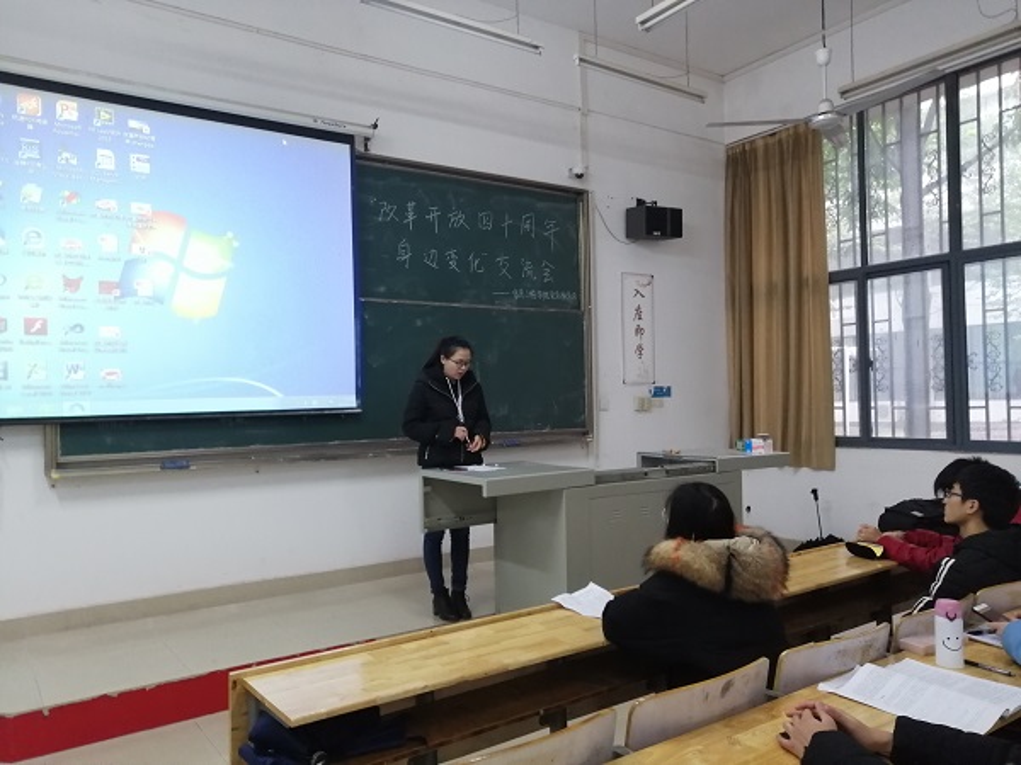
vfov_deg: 51.4
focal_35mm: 27
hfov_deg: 65.3
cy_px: 382
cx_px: 510
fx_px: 796
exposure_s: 1/33.3
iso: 320
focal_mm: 3.88
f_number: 1.8
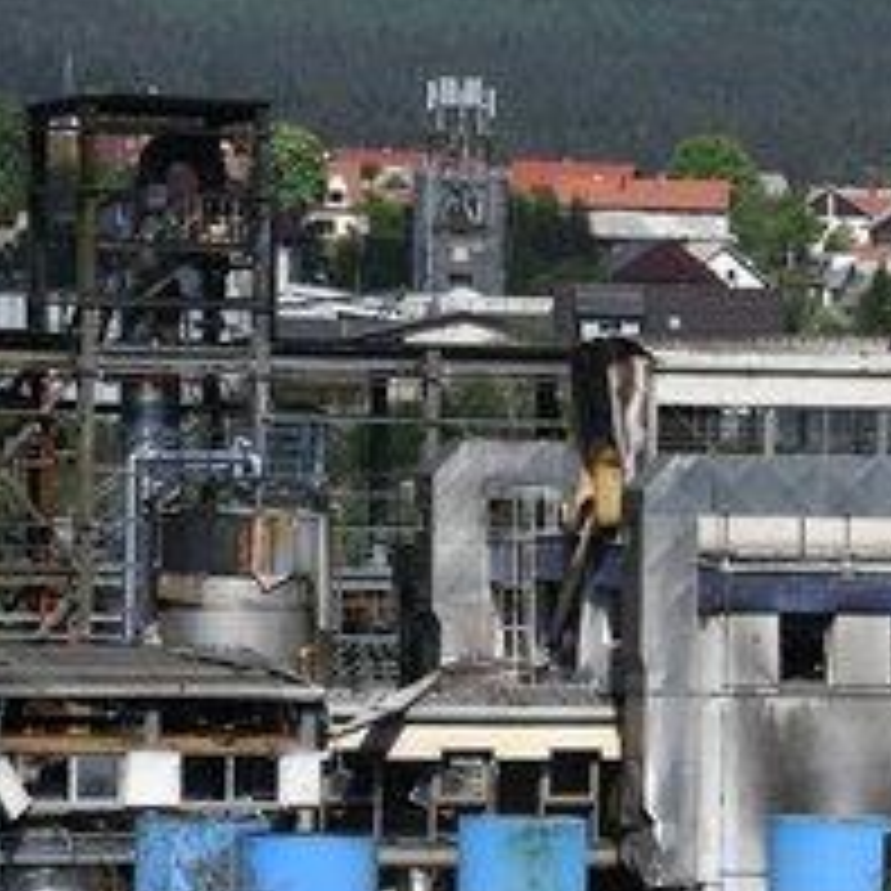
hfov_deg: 4.1
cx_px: 968
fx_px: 12522
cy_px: 673
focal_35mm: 430
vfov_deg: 4.1
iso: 400
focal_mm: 200
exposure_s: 1/800
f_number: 14
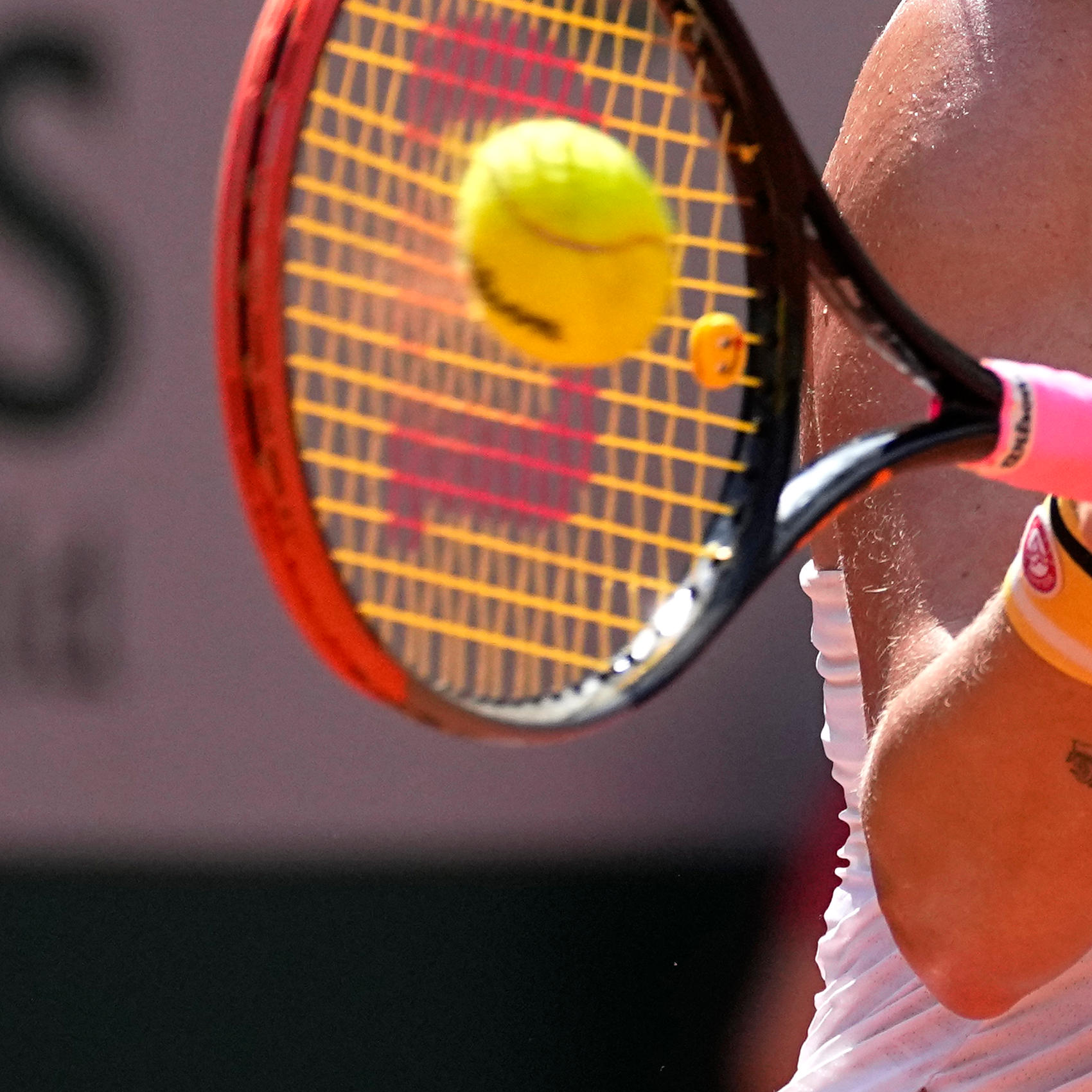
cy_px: 94
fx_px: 18916
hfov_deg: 3.3
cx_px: 1246
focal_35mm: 530
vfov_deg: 3.3
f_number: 5.6
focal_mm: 212
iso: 1250
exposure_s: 1/5000
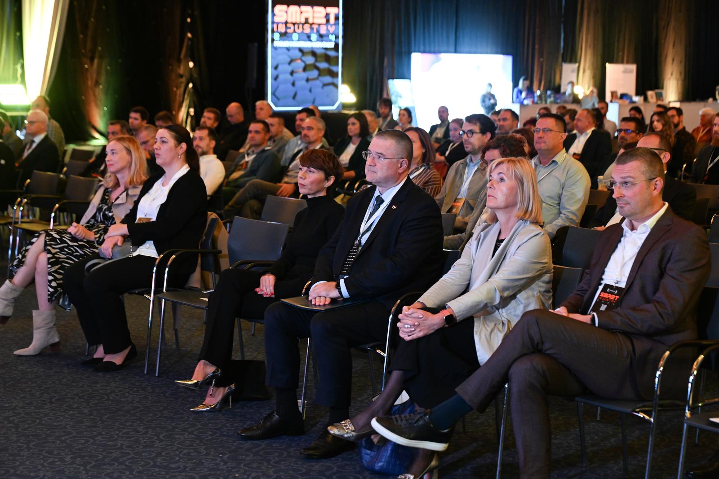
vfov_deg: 19.5
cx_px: 360
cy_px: 240
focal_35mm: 70
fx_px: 1398
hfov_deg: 28.8
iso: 3200
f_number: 5
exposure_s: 1/20
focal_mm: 70
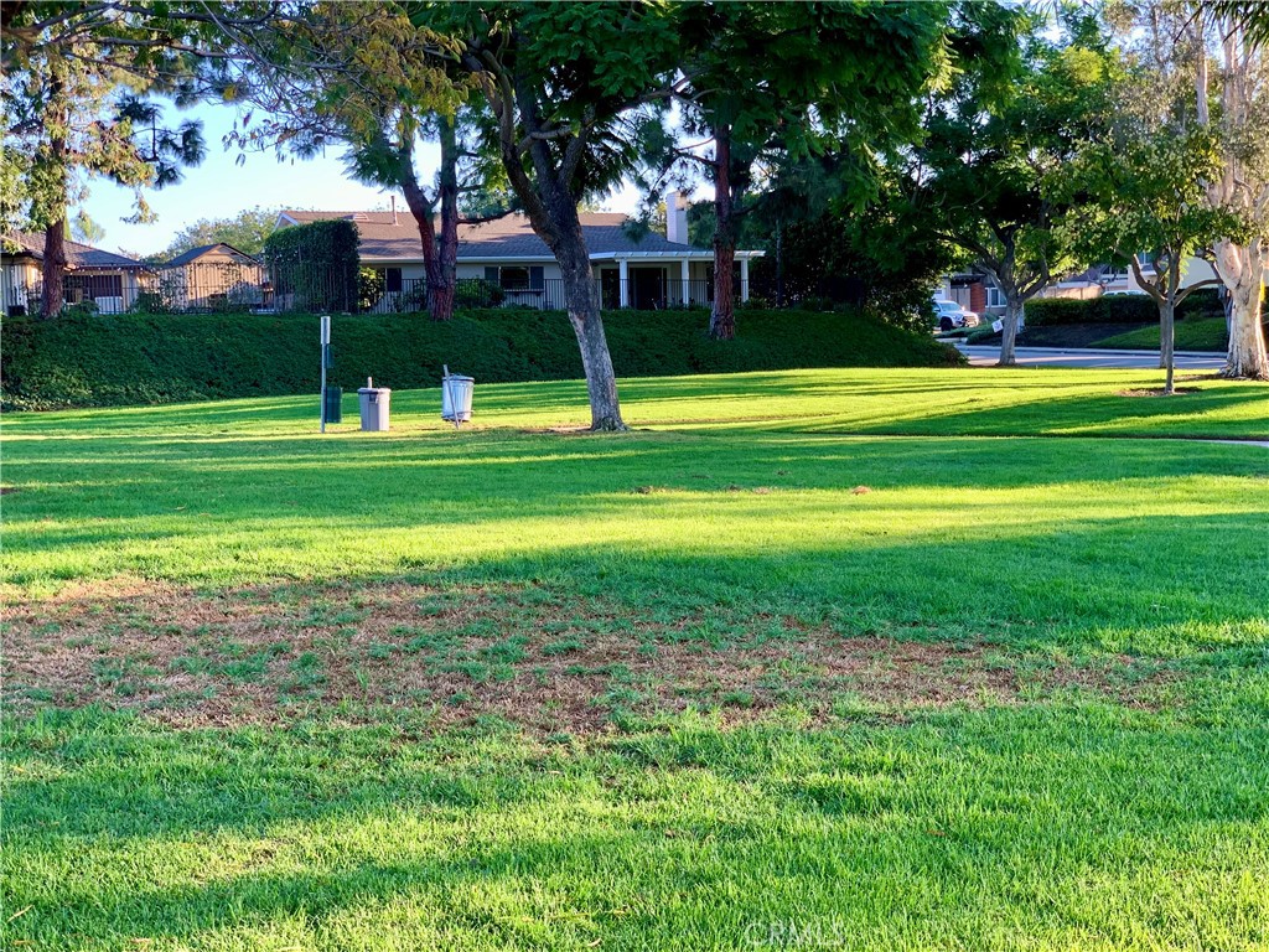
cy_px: 476
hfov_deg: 36.8
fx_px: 1906
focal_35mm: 52
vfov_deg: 28.0
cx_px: 634
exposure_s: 1/62
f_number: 2.4
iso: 16
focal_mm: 6
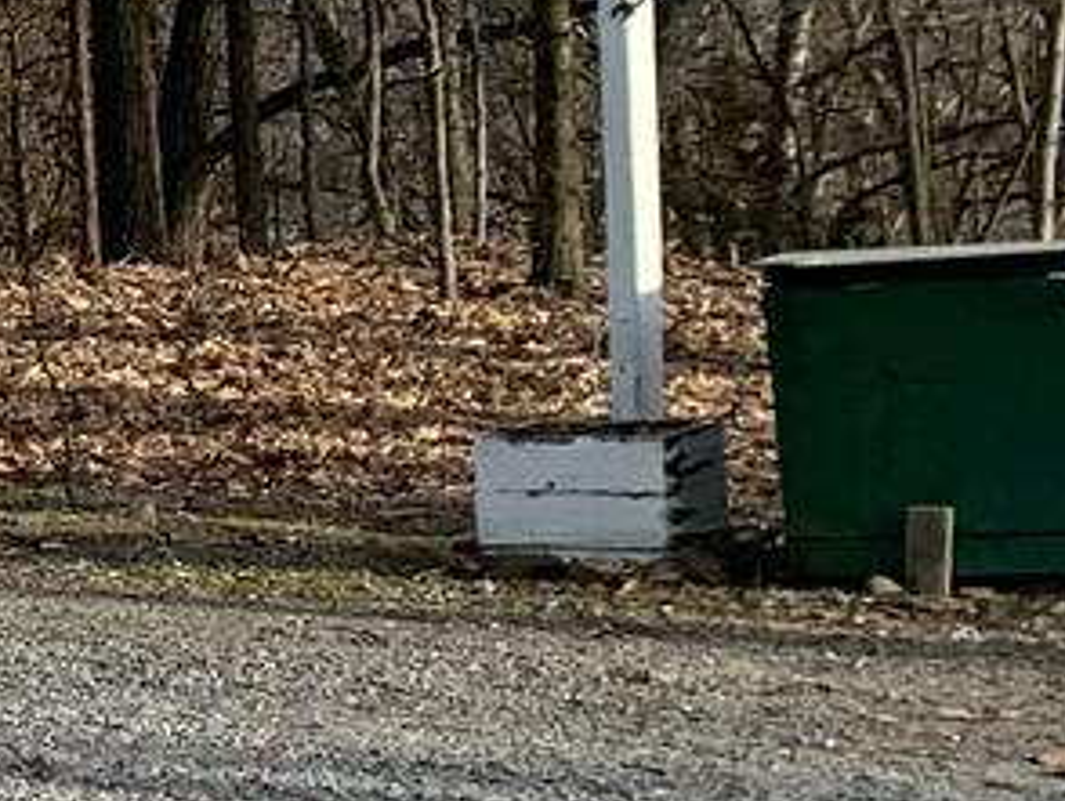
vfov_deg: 8.2
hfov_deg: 8.3
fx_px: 5573
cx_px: -2637
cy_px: 210
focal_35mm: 181
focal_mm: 4.25
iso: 25
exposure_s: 1/835
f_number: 1.8
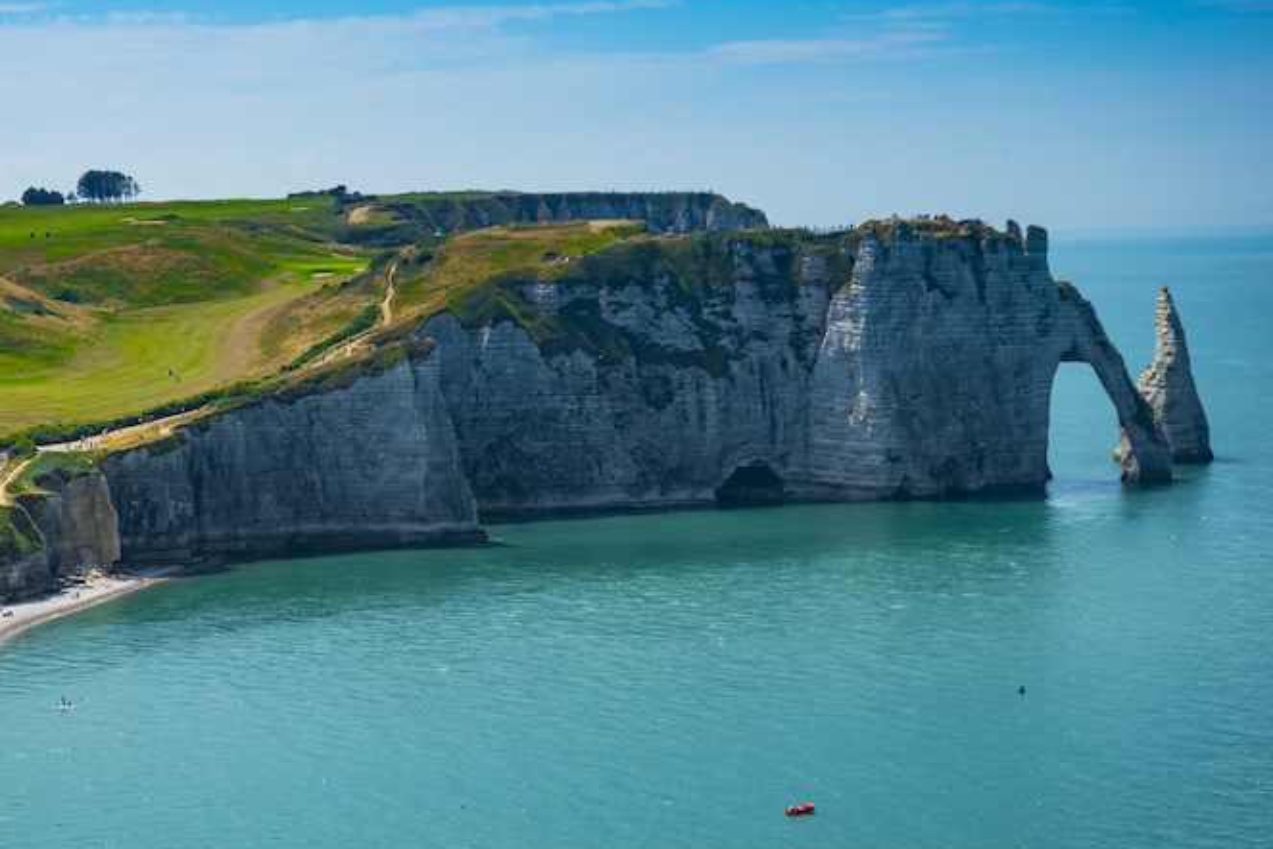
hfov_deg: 20.7
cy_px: 404
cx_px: 330
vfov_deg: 14.0
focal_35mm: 98
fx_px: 3465
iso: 640
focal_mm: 65
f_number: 9
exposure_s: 1/1600
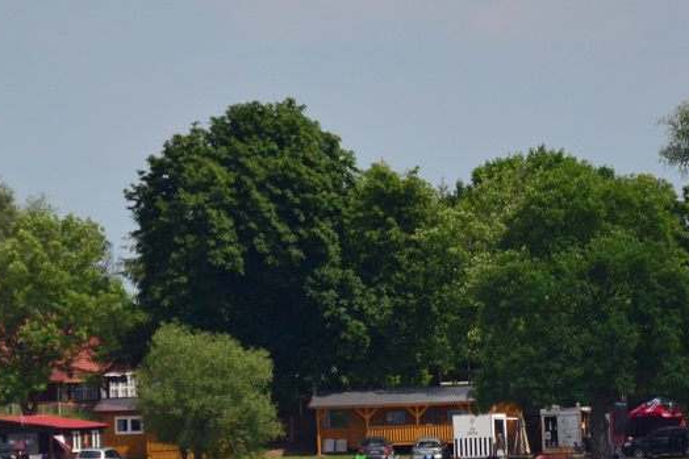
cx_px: 368
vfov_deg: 1.6
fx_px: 16377
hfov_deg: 2.4
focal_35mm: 856
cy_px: 265
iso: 900
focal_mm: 300
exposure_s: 1/8000
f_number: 5.6
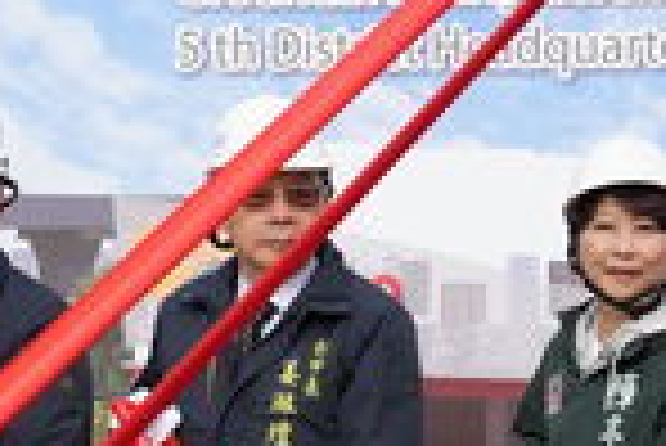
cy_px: 417
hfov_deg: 13.3
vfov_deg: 8.9
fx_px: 2852
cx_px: 418
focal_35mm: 154
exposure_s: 1/4000
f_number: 9
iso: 2000
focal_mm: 57
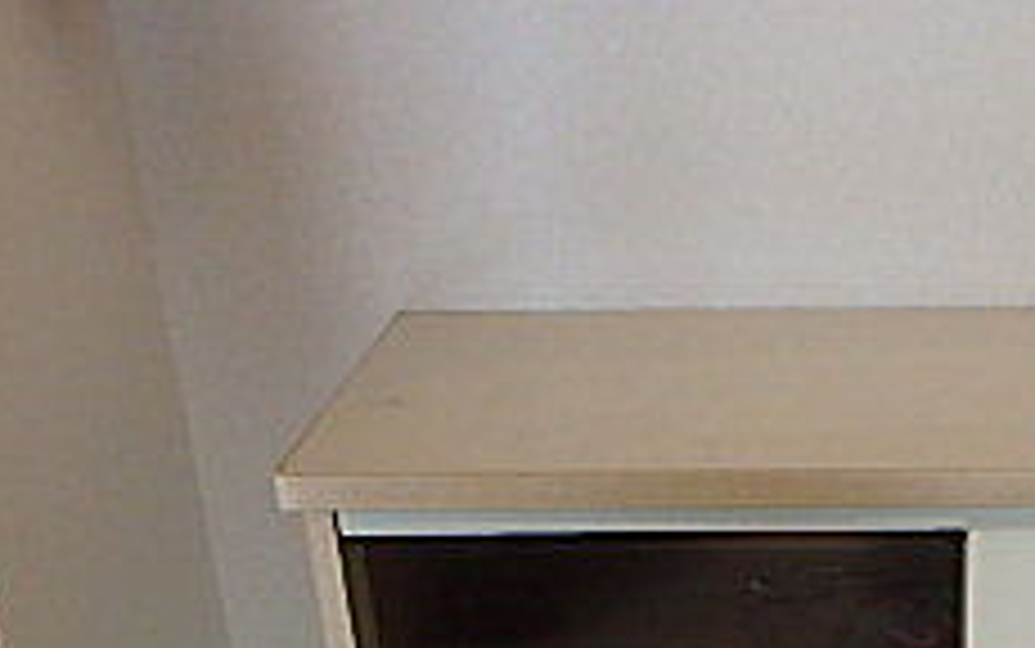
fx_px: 1750
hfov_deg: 31.5
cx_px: 914
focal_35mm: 62
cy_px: 922
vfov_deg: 18.9
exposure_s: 1/40
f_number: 3.5
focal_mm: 3.7
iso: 200
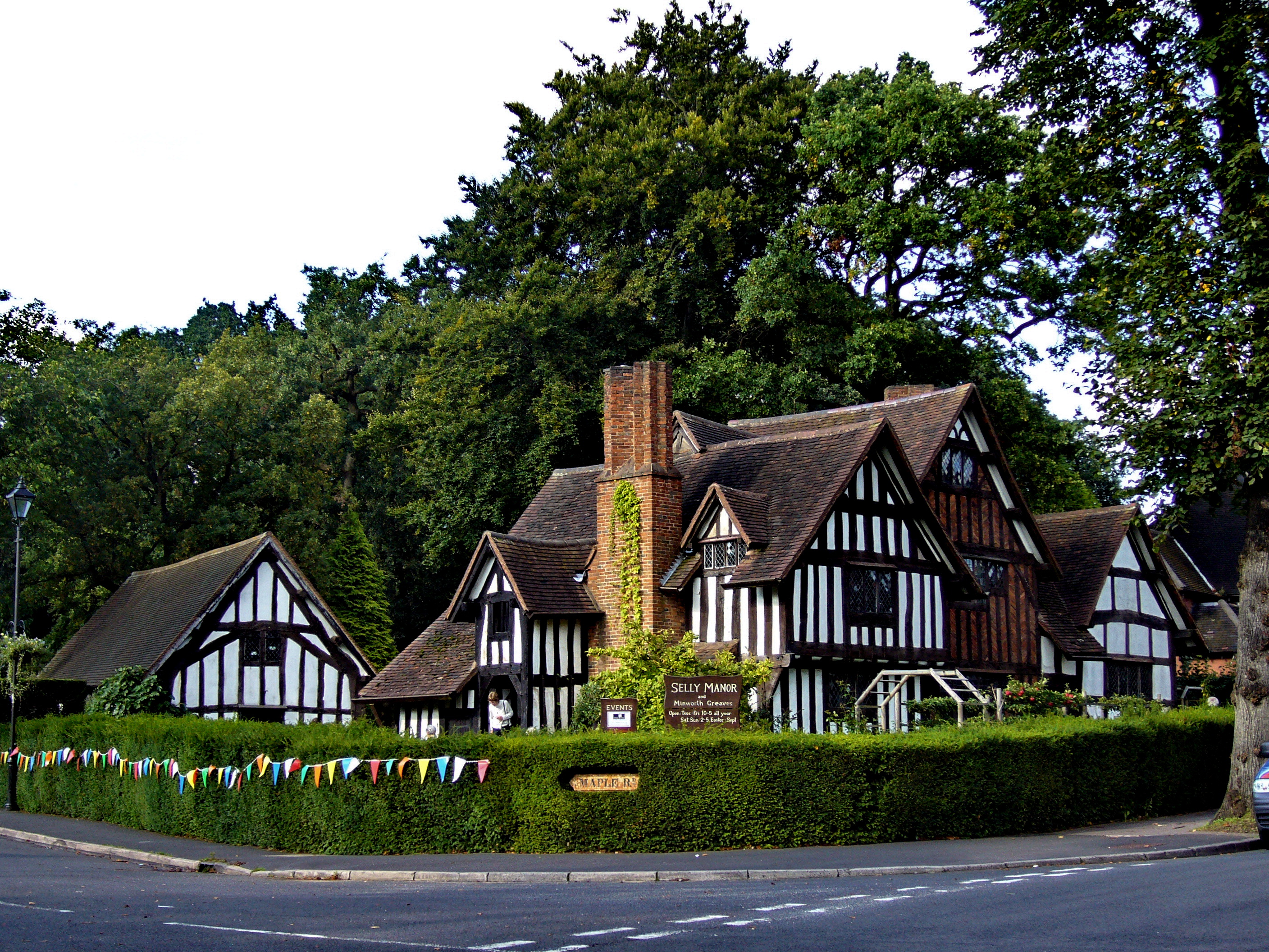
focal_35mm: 60
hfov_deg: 32.2
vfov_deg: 24.4
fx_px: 2200
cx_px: 634
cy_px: 476
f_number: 3.6
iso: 80
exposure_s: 1/160
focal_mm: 9.9
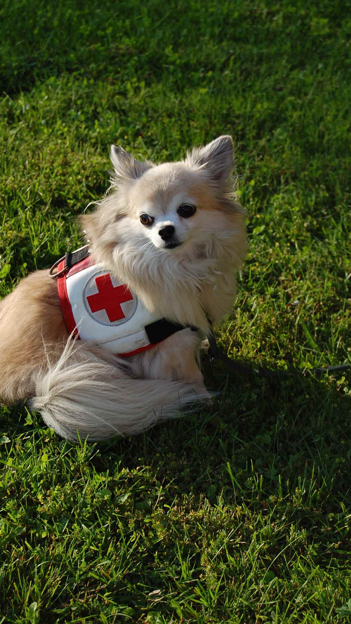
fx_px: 1432
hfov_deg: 14.0
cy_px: 312
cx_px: 160
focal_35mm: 87
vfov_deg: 24.6
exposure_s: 1/125
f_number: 5.6
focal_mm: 55
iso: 200
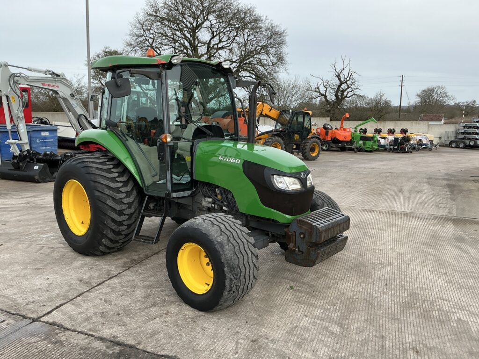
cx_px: 240
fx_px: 387
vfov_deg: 49.7
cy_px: 180
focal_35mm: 28
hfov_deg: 63.4
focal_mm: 3
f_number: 1.8
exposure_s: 1/504
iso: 25
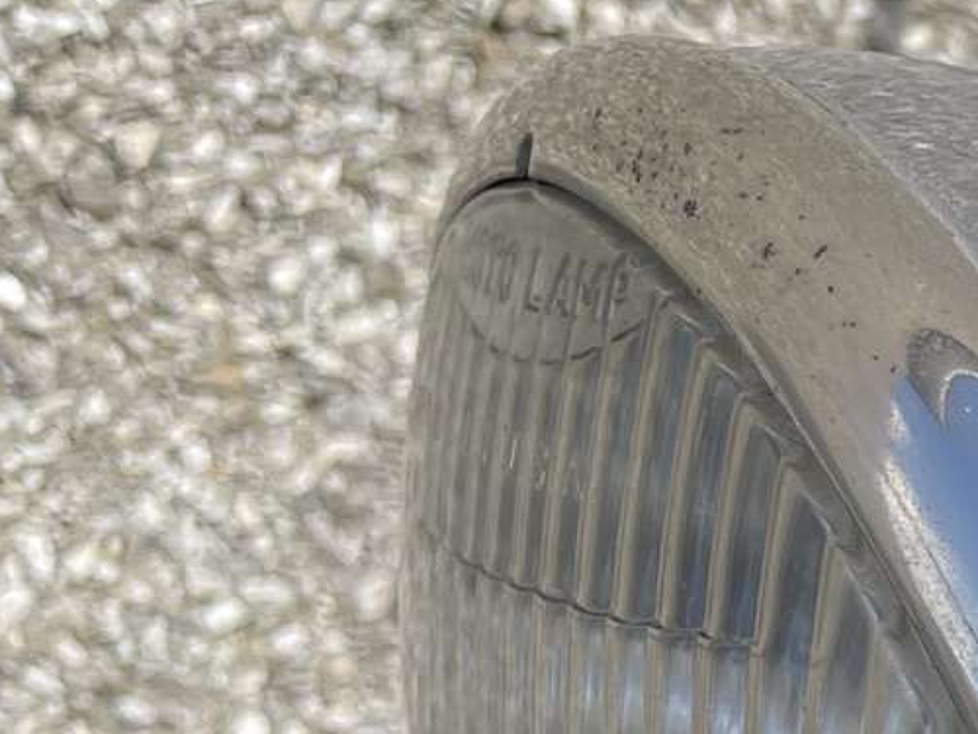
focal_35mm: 104
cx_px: 1751
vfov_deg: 14.0
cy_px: 765
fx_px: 2938
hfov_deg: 16.1
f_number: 1.6
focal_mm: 4.2
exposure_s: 1/725
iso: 32
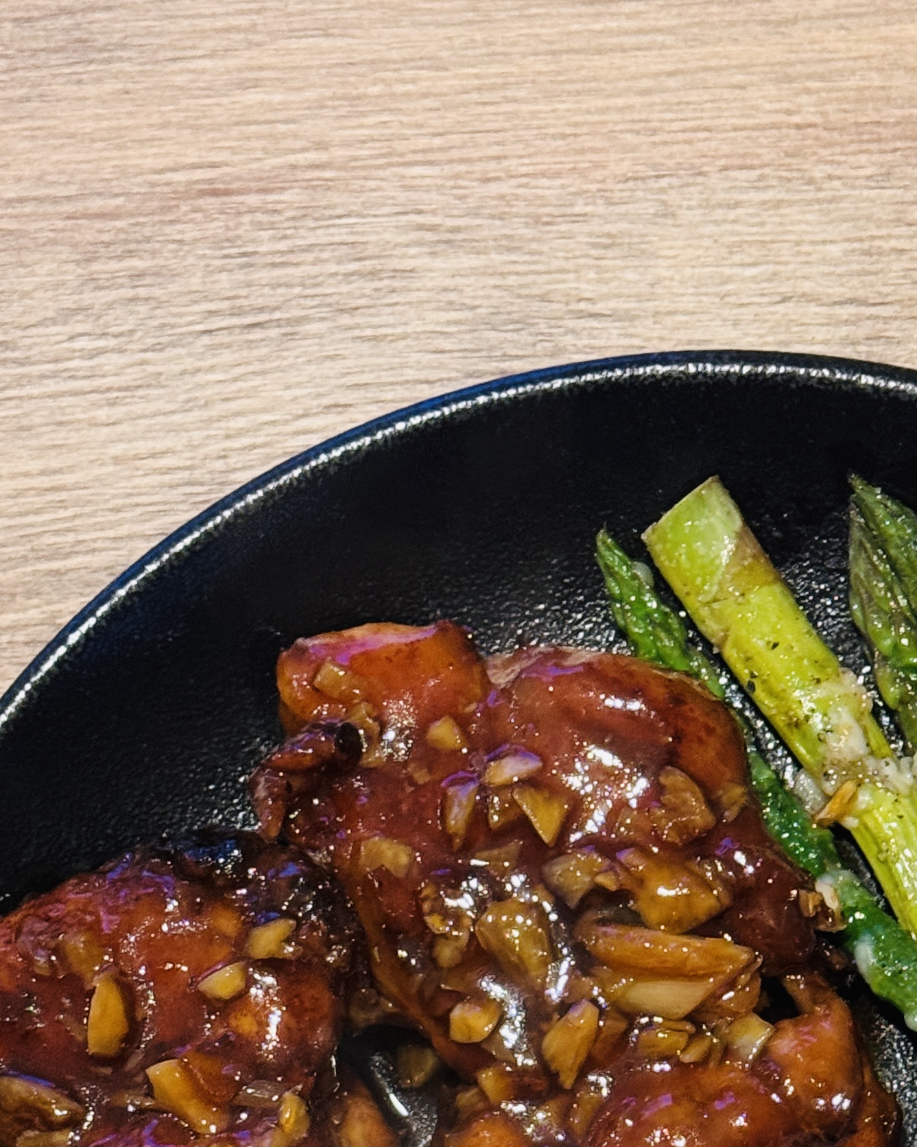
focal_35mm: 113
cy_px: 1348
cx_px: 764
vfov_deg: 16.4
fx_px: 3835
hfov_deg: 13.6
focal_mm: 6.76
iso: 200
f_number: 1.78
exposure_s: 1/33
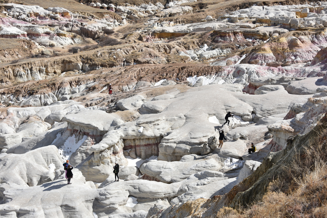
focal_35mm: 56
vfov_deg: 24.2
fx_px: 509
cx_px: 164
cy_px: 109
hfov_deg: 35.6
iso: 100
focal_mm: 56
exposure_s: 1/320
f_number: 9
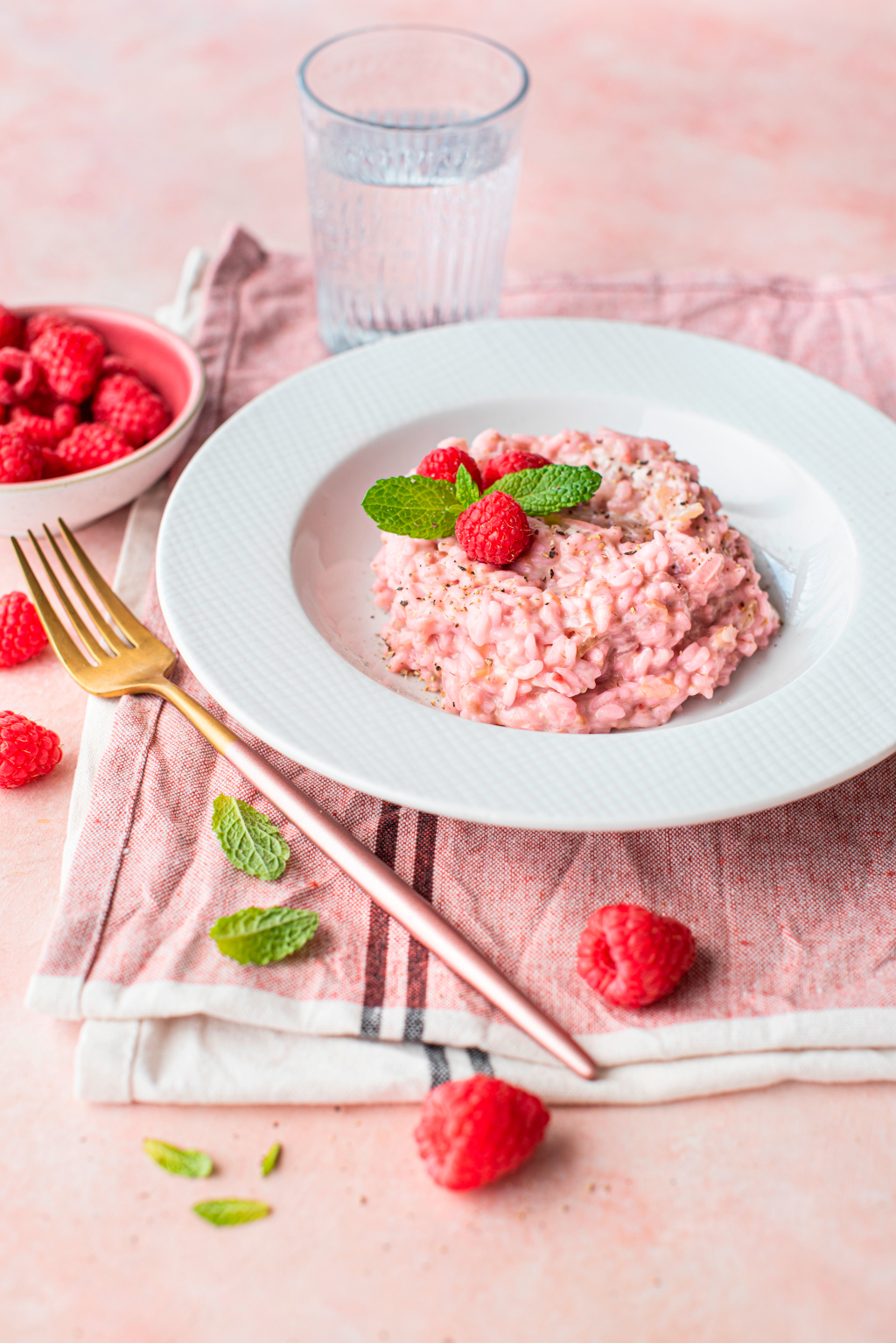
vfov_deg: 39.6
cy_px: 672
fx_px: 1865
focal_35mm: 50
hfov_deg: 27.0
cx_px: 448
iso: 160
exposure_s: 1/100
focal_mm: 50
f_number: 4.5
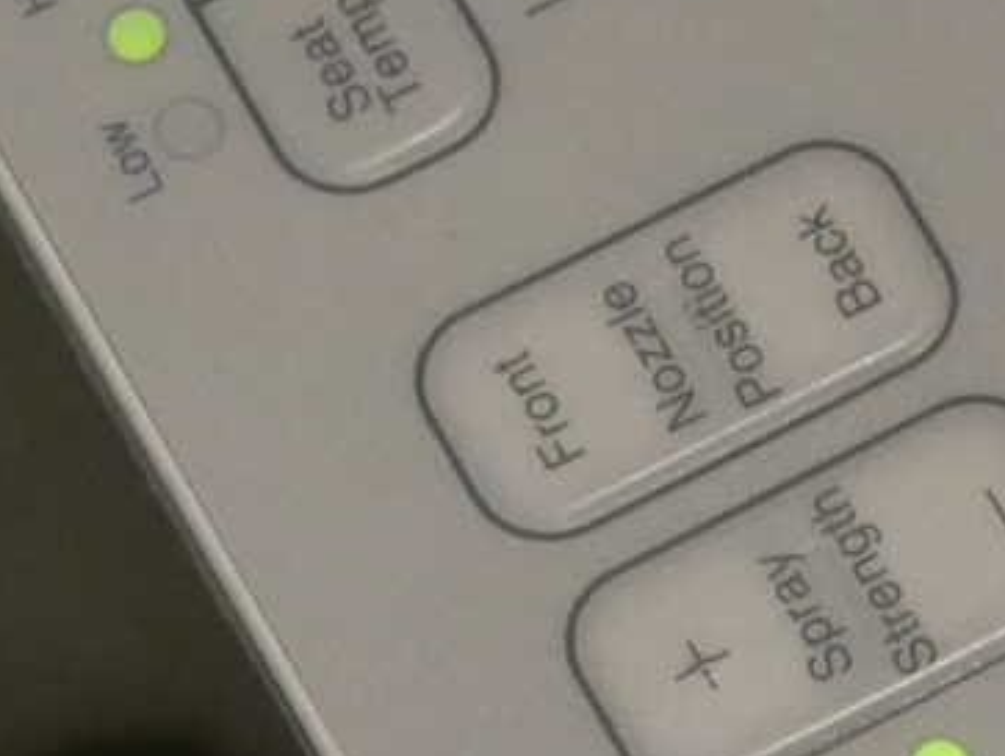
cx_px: 2273
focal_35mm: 282
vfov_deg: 5.3
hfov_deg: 6.7
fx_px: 8195
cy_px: 775
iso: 2000
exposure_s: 1/60
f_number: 2.8
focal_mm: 20
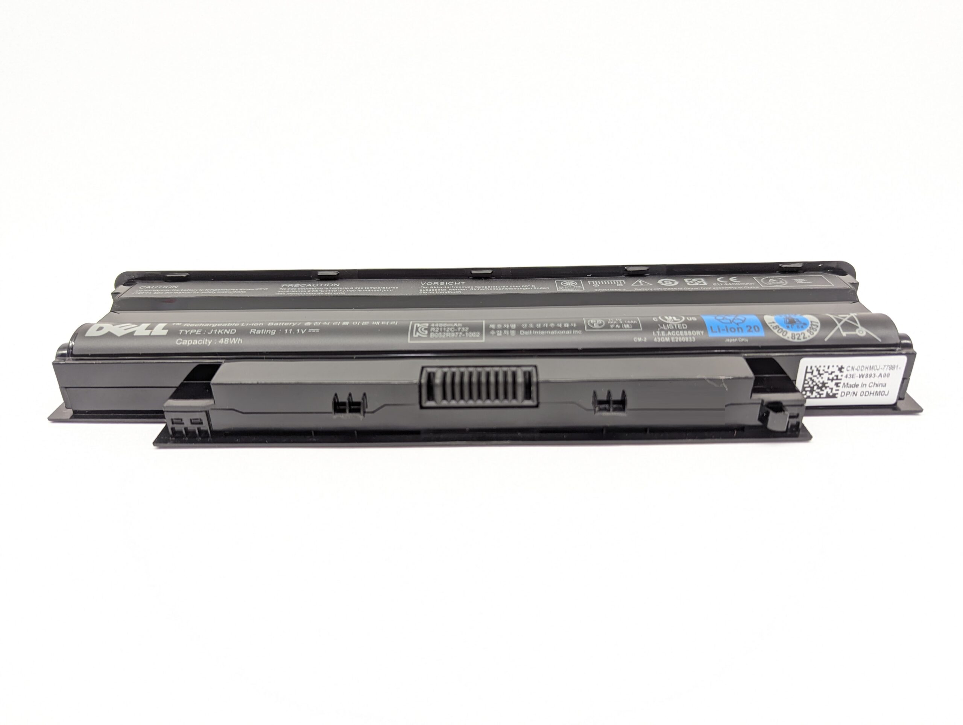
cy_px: 362
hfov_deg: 71.5
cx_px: 482
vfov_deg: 56.9
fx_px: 669
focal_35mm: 24
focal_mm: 6.81
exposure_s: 1/90
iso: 136
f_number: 1.85
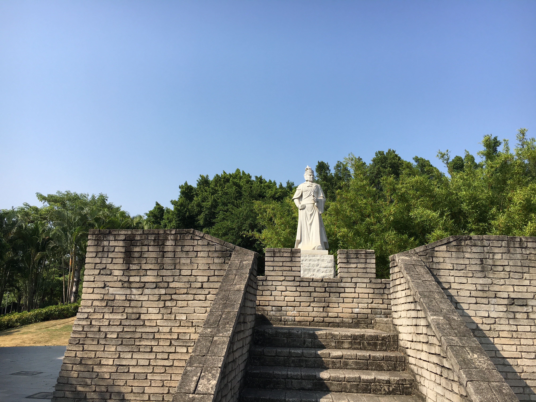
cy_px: 201
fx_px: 449
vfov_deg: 48.2
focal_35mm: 29
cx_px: 268
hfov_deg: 61.7
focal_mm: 4.15
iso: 25
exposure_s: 1/1374
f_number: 2.2
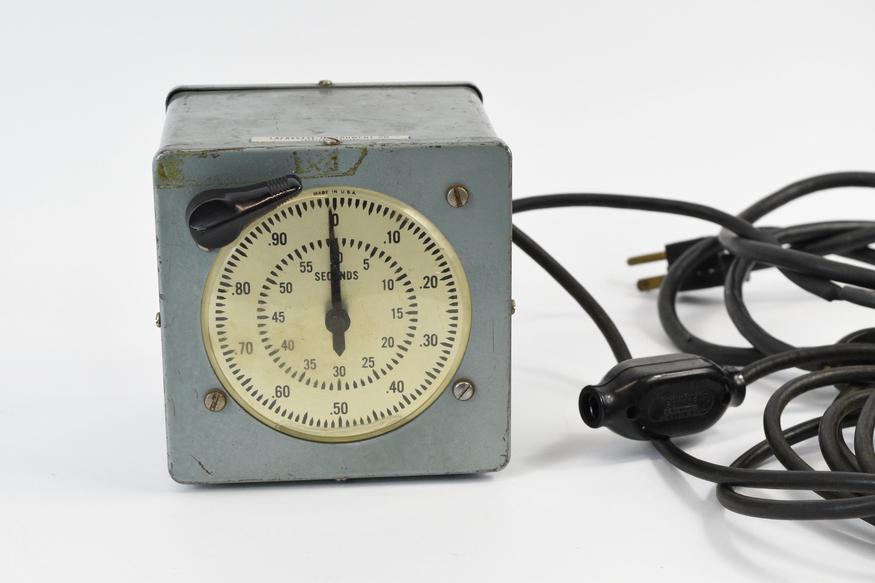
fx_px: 2005
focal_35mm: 82
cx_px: 438
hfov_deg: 24.6
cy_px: 292
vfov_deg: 16.6
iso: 2000
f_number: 8
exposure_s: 1/250
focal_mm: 55
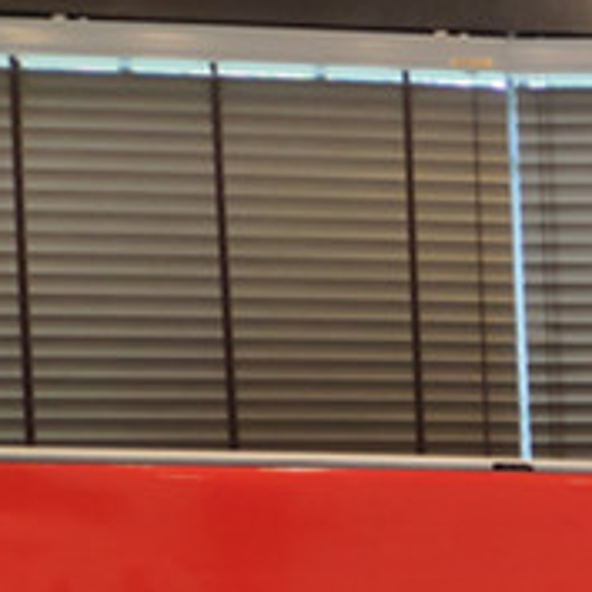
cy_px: 788
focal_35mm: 89
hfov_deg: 15.3
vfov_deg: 18.1
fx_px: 1722
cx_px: 1217
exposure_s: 1/33
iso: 186
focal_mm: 4.22
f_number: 1.8
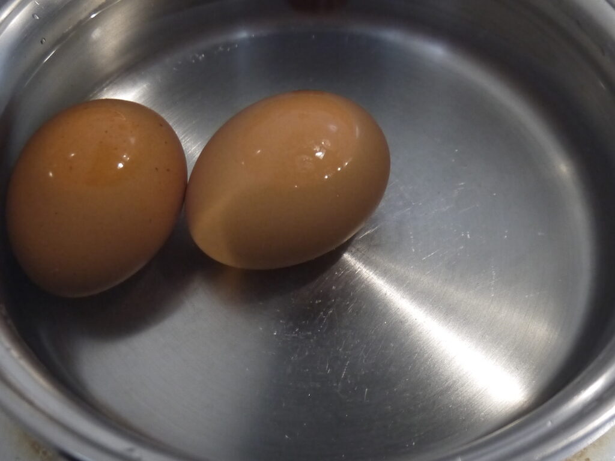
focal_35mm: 54
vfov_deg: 27.0
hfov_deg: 35.5
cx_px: 308
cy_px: 230
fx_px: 959
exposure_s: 1/60
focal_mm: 14
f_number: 3.5
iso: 1000
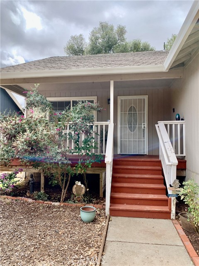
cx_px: 100
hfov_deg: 53.1
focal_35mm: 26
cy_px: 133
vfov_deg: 67.3
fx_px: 199
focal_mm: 4.25
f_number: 1.8
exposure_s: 1/954
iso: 25
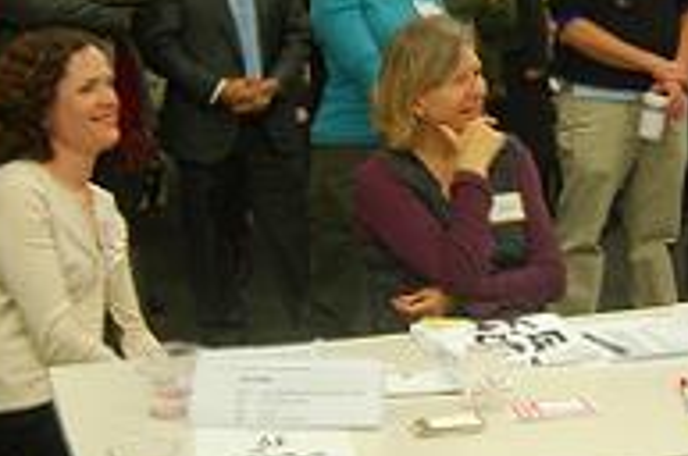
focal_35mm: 77
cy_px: 185
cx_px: 606
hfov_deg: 25.6
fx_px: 1469
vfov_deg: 17.6
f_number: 3.5
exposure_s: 1/25
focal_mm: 18
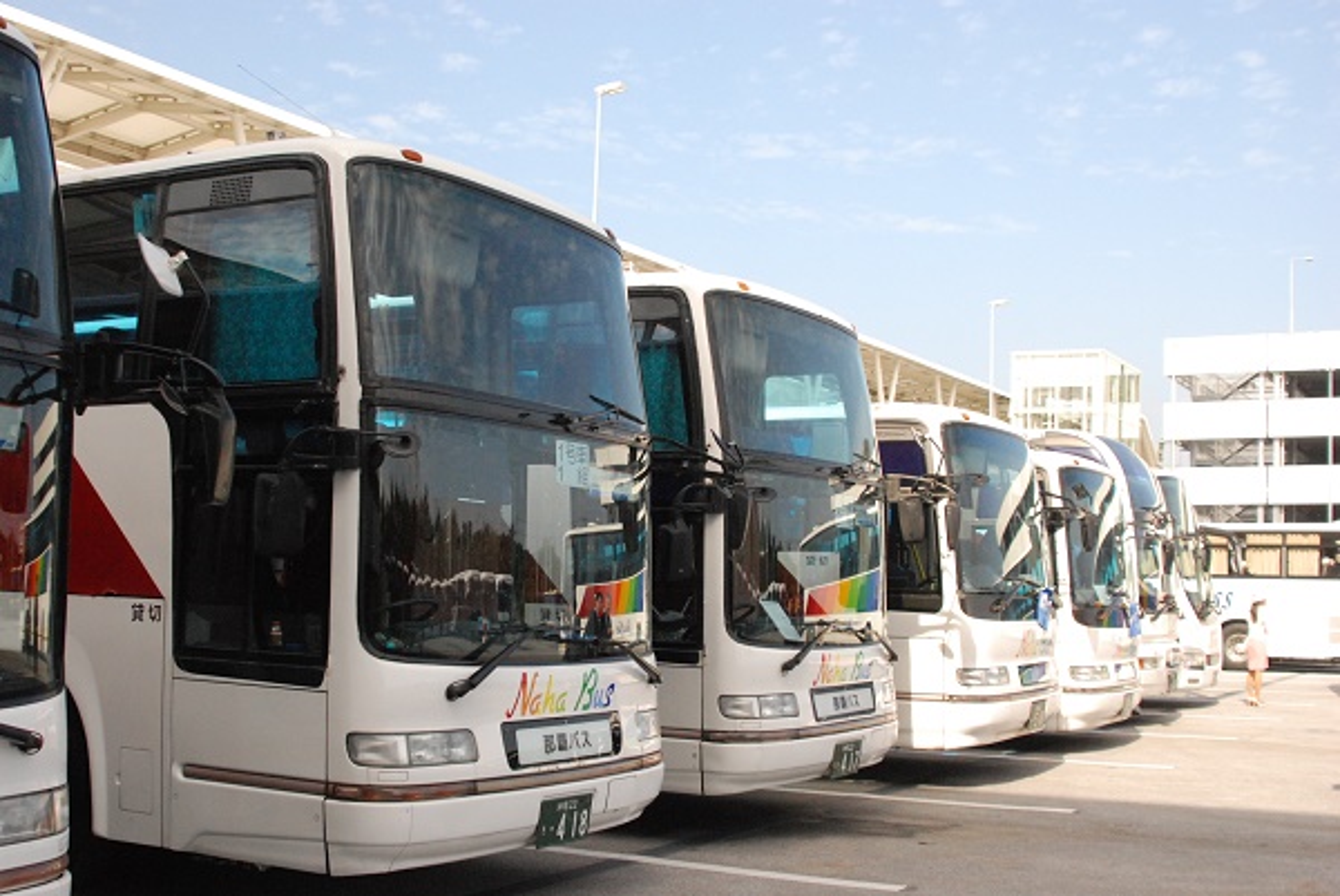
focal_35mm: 42
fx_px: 1564
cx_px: 670
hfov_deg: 46.4
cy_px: 448
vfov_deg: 31.9
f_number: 5
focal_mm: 28
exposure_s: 1/4000
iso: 1600
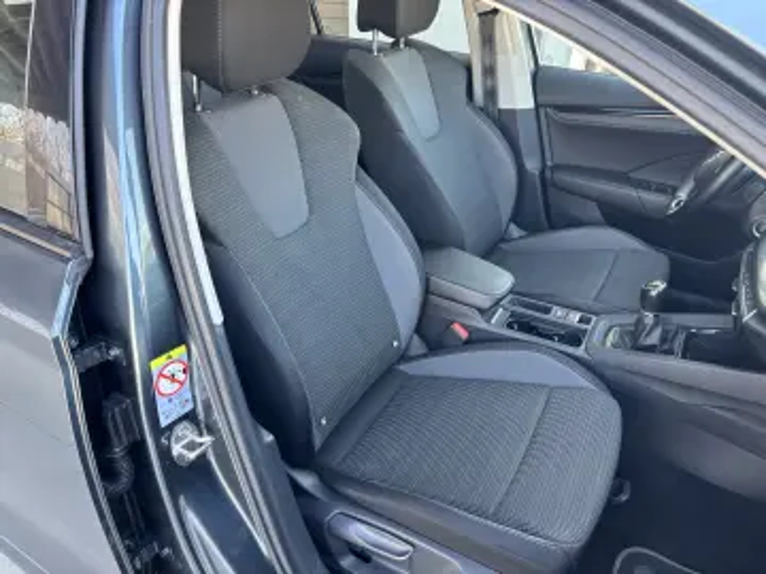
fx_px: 575
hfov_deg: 67.3
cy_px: 287
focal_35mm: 26
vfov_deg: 53.1
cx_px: 383
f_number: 1.6
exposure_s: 1/105
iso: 125
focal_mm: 5.96
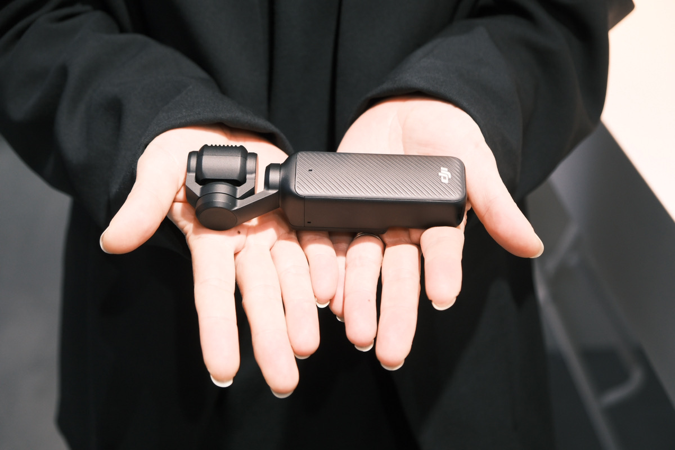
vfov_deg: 23.0
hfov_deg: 33.9
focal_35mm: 59
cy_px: 225
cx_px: 338
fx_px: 1106
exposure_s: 1/56
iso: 640
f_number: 3.6
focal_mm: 39
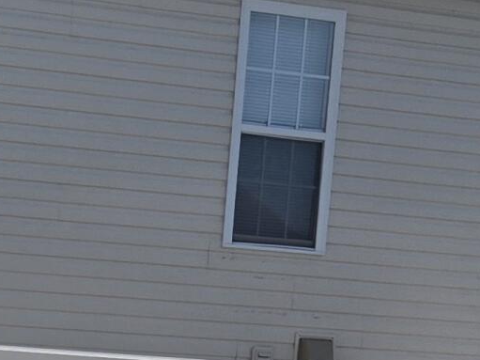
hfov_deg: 13.4
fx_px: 1872
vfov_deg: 9.6
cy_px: 890
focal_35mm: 135
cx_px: -332
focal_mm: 5.4
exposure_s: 1/2752
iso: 25
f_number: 1.8
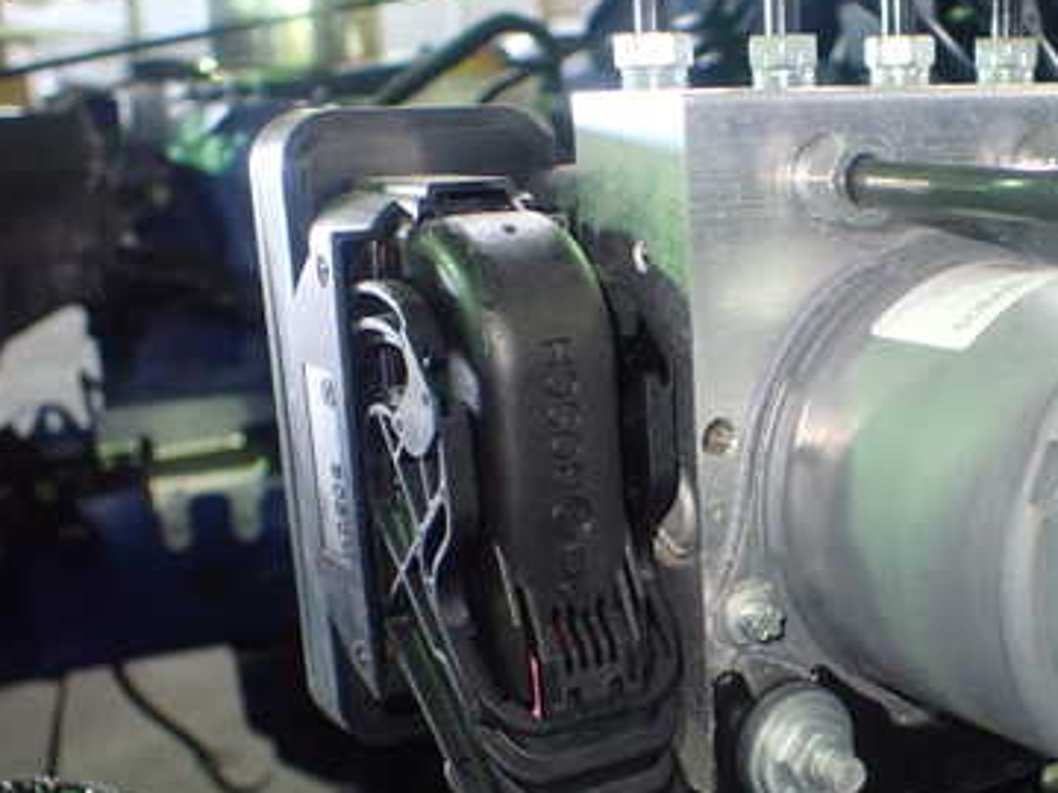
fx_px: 1528
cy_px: 479
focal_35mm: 50
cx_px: 823
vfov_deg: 29.0
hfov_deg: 37.0
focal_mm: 5.4
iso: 800
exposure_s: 1/80
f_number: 2.3
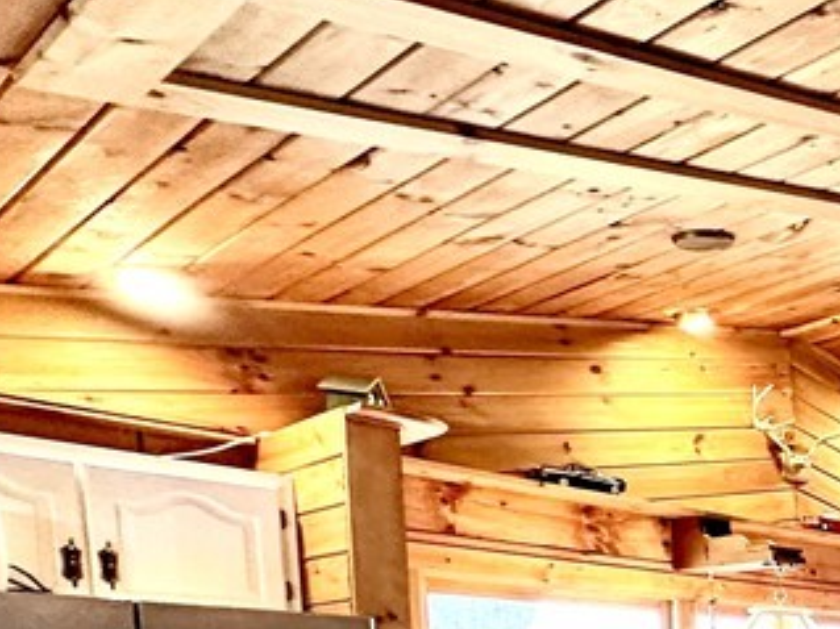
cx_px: 1314
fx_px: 1092
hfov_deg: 26.8
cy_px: 805
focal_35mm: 45
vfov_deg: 27.3
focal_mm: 2.22
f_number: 2.2
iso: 320
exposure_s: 1/60
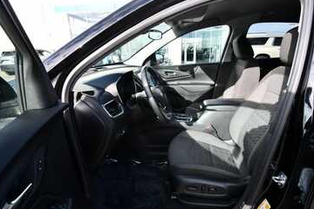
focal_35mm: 20
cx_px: 167
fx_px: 174
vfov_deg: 61.8
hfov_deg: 83.9
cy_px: 113
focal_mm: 12
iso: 200
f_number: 6.3
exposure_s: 1/250
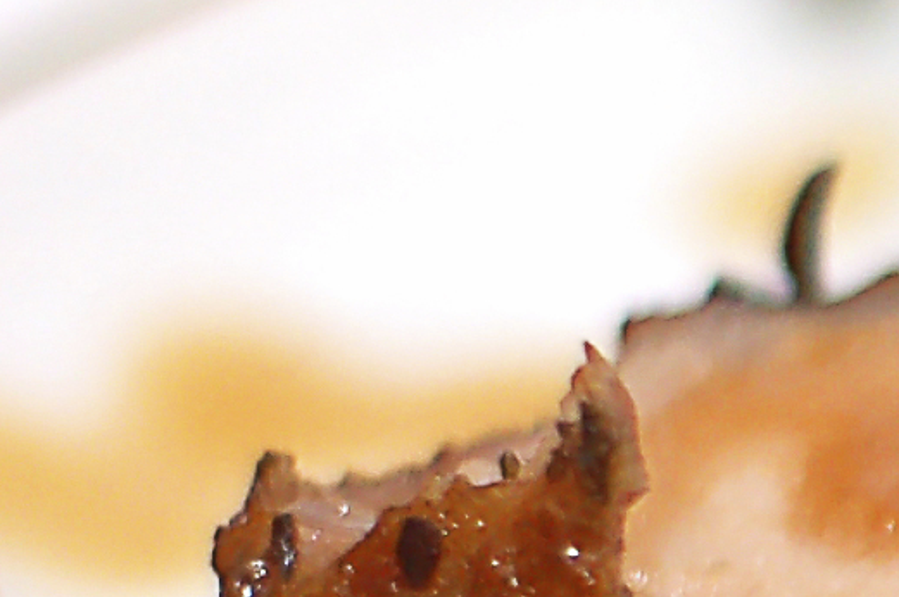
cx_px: 2486
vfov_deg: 3.1
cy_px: 1334
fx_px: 10799
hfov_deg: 4.6
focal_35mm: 433
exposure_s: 1/100
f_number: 2.2
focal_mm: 50
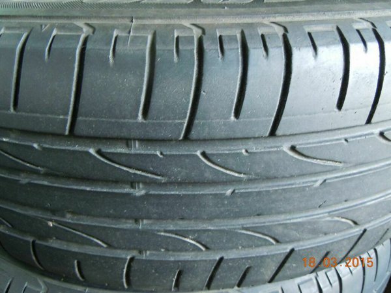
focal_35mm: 30
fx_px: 339
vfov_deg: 46.8
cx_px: 196
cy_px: 146
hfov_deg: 60.0
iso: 400
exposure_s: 1/4
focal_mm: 5.4
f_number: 3.5
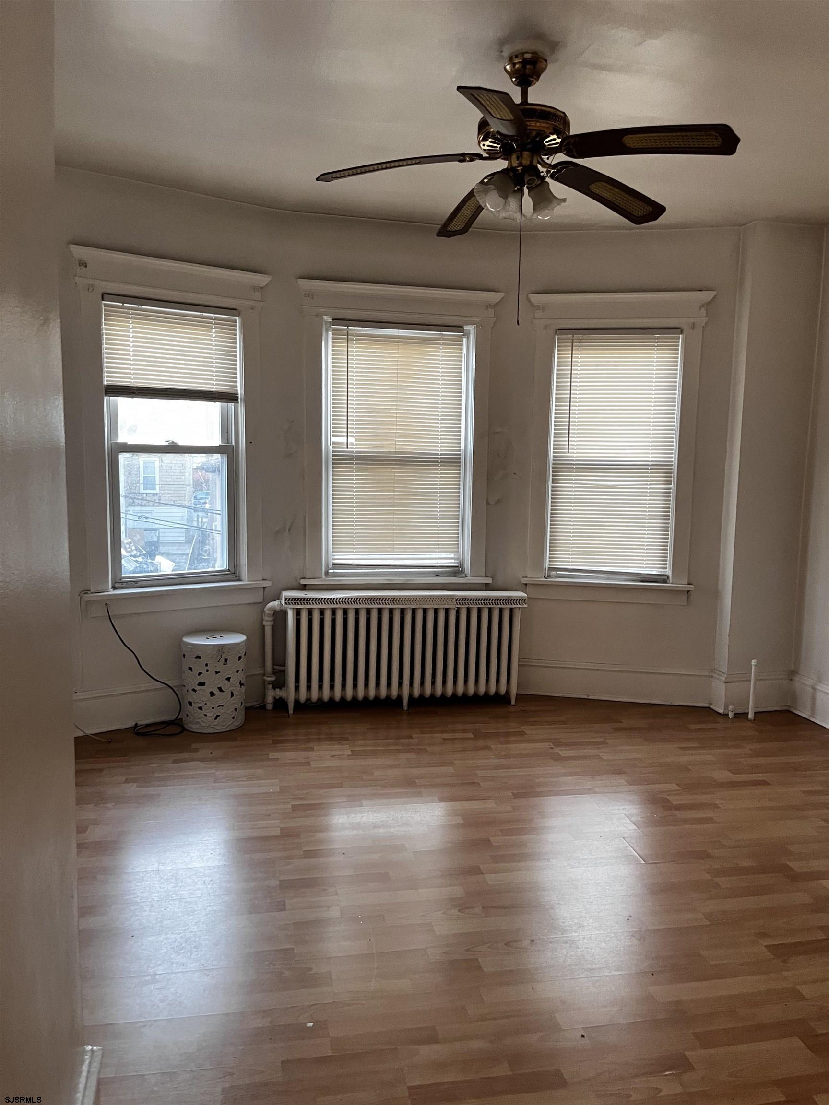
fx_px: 830
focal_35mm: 26
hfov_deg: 53.1
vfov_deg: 67.3
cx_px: 414
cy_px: 552
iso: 500
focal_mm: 5.1
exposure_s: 1/30
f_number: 1.6
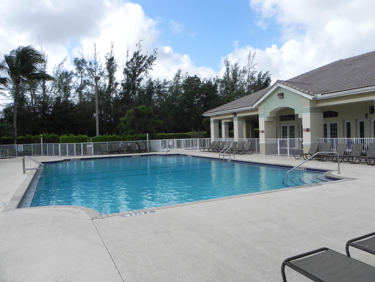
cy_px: 141
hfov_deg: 67.3
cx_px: 188
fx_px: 282
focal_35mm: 26
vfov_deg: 53.1
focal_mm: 4.6
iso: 160
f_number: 7.1
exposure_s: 1/434
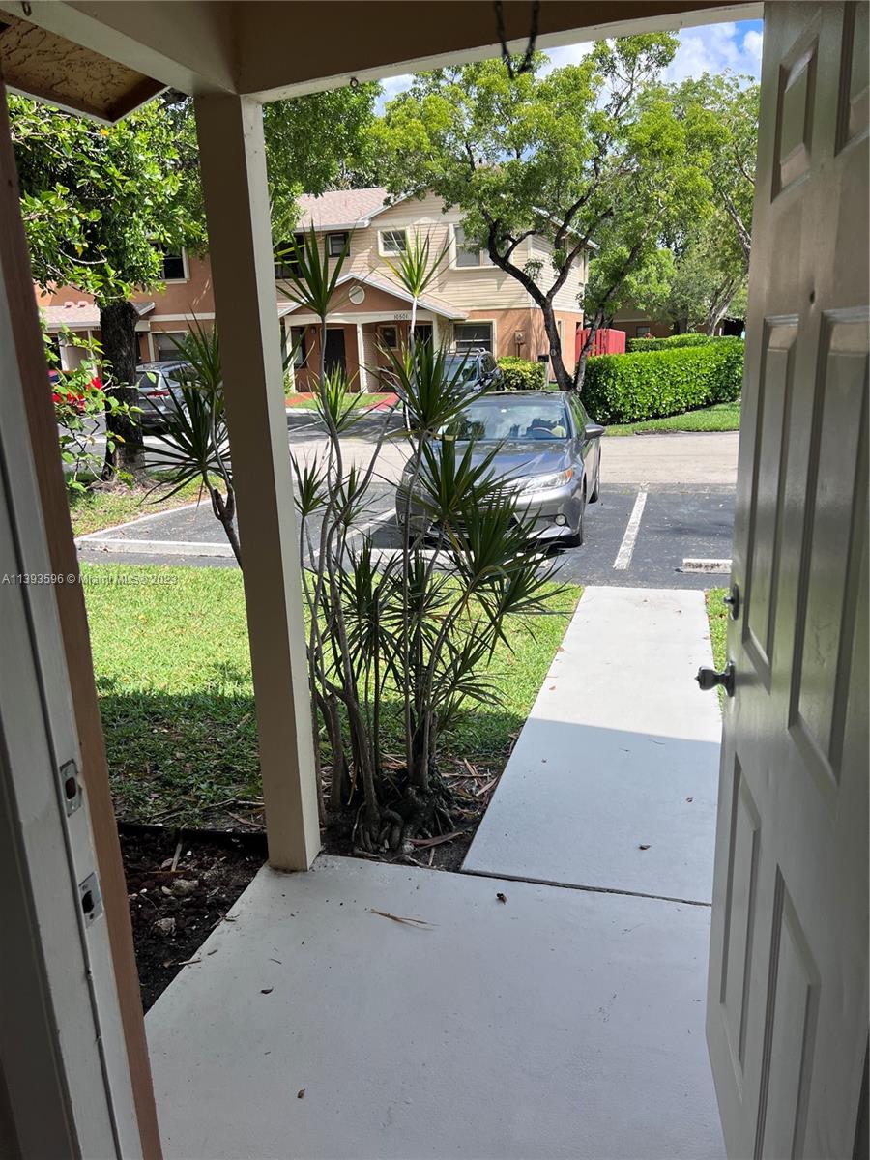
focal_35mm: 26
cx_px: 435
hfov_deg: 53.1
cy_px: 580
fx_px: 871
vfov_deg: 67.3
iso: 50
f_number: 1.5
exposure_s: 1/2208
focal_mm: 5.7
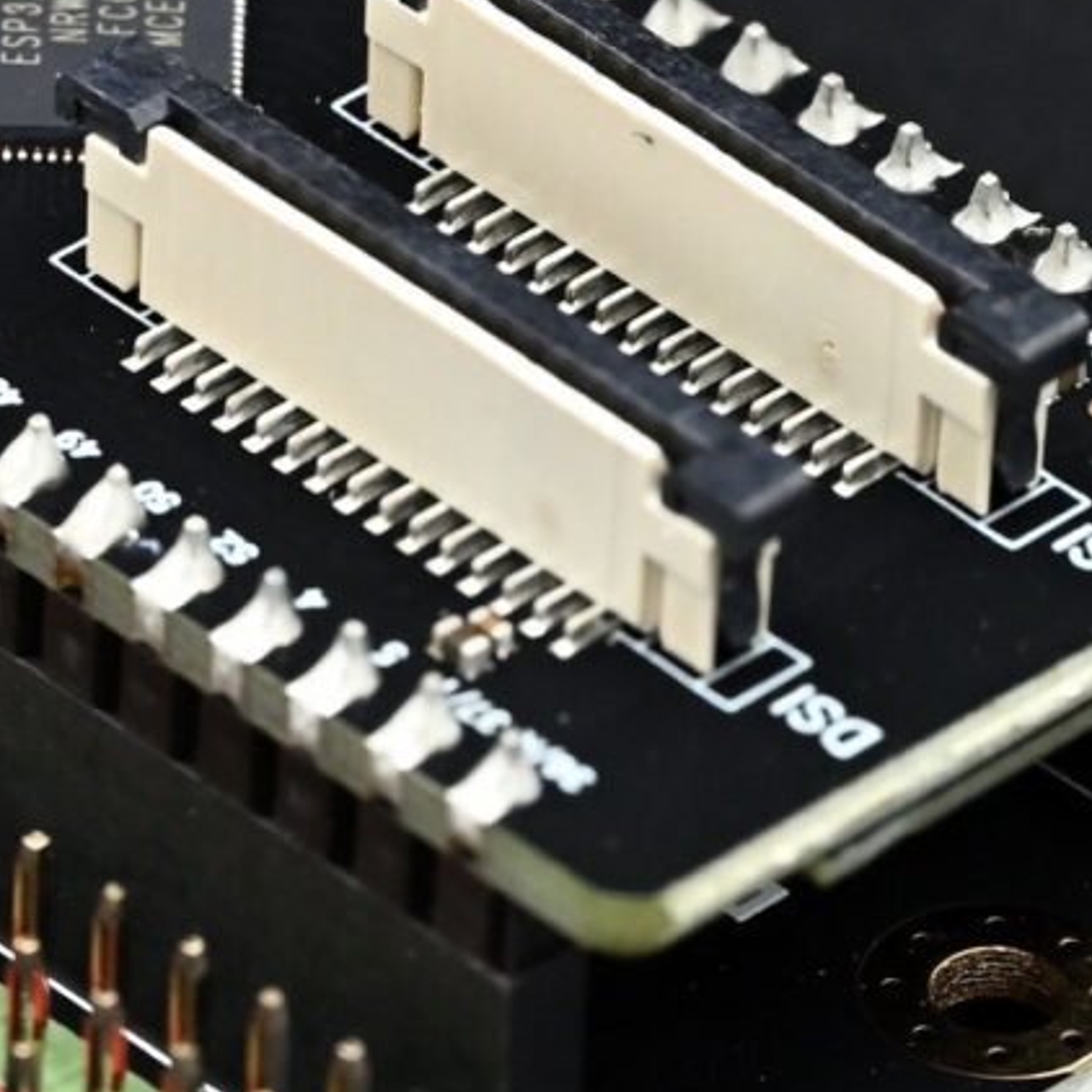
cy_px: 545
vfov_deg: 5.4
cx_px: -150
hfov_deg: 5.4
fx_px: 11599
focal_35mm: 325
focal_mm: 105
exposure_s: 1/30
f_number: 10
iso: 800
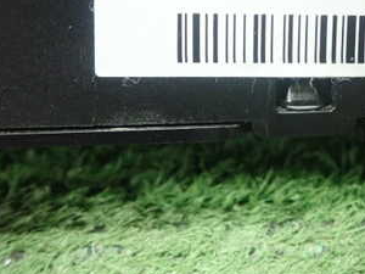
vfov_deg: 23.6
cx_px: 298
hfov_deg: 31.3
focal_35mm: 60
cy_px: 18
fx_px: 633
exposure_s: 1/125
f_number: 2.3
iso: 800
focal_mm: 5.5
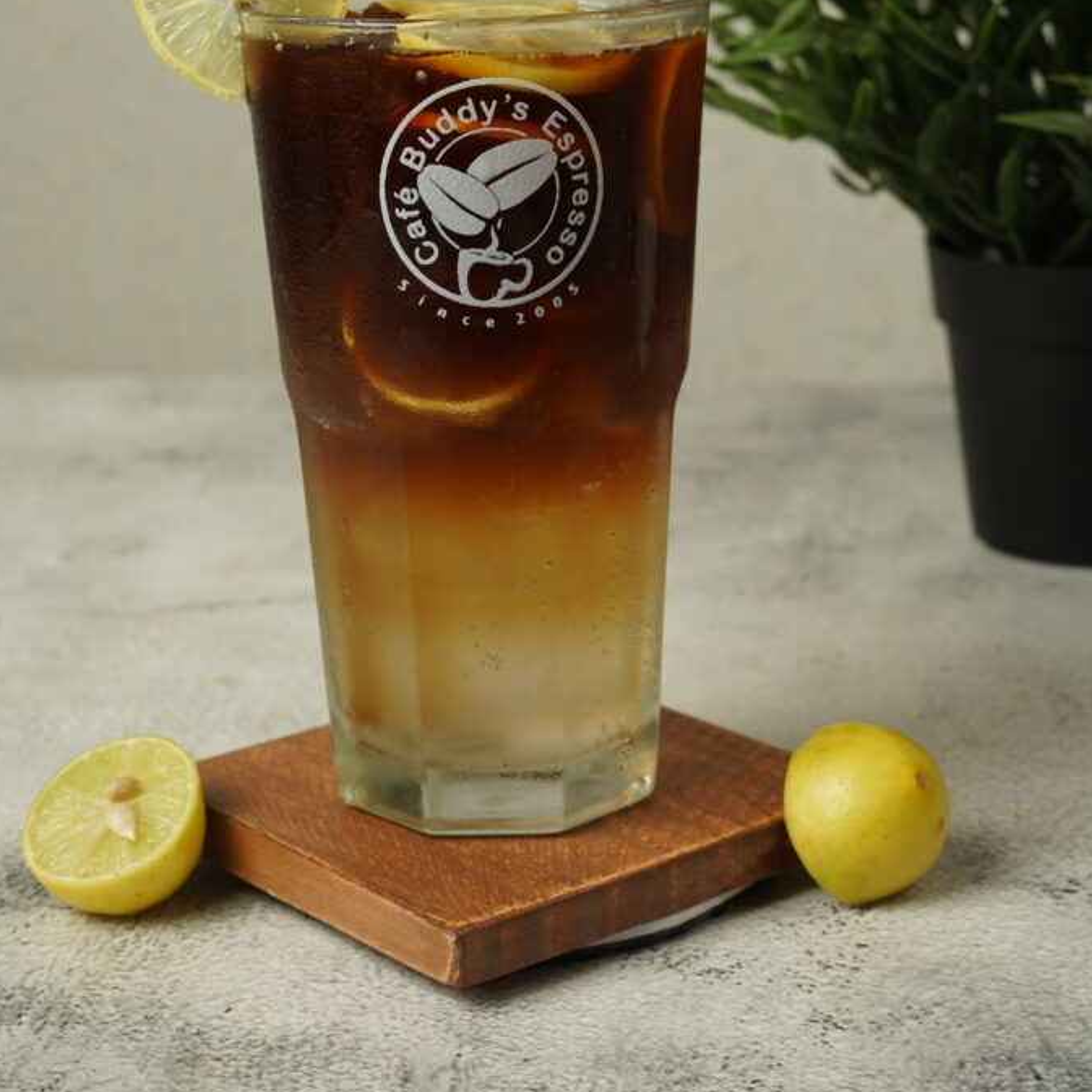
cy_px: 271
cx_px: 546
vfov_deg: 22.8
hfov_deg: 23.1
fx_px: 2677
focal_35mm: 75
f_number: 10
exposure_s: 1/200
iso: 500
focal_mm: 58
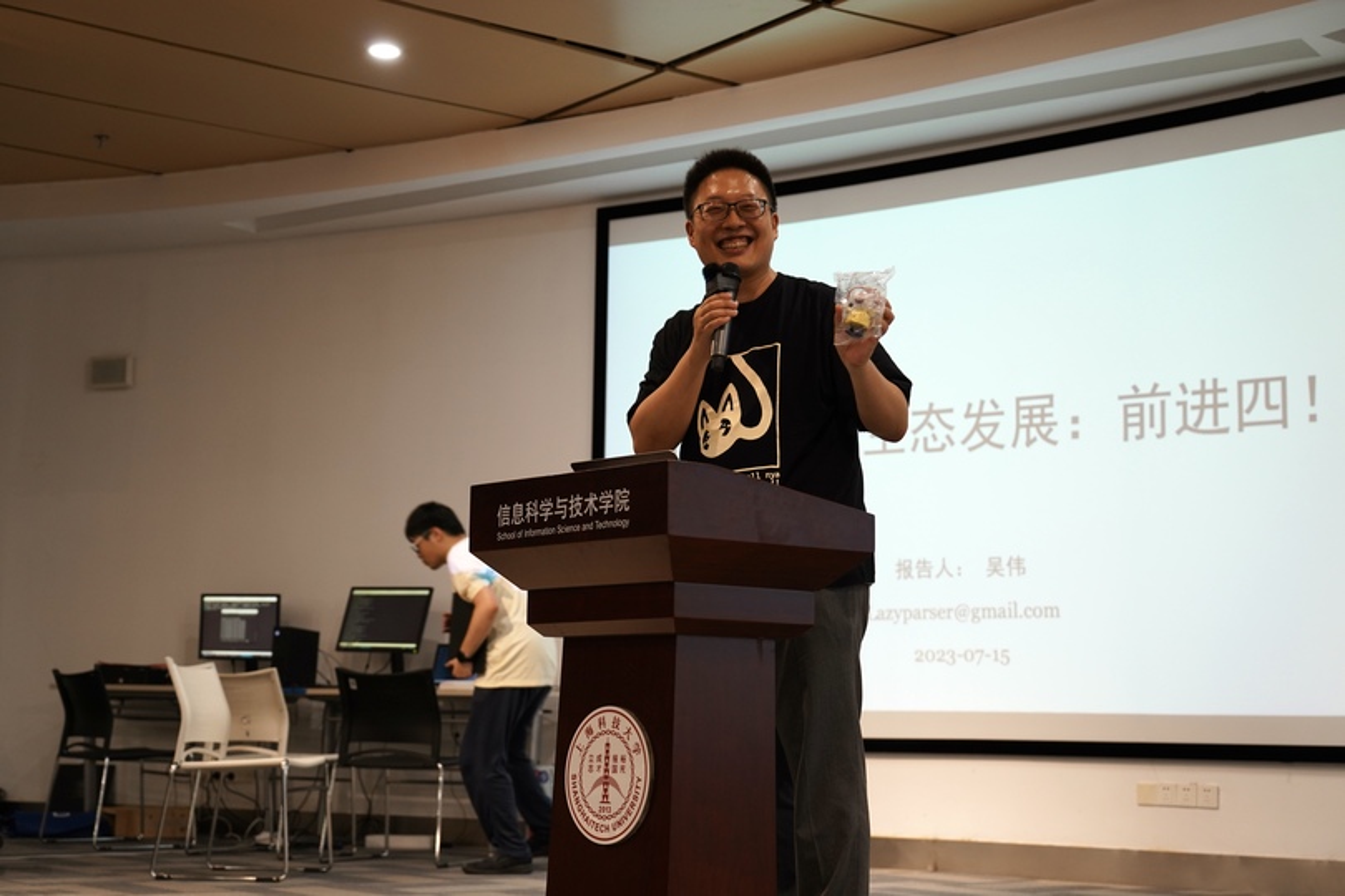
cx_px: 672
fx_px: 2092
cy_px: 448
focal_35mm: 56
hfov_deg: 35.6
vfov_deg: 24.2
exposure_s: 1/60
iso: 1250
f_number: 4
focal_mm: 56
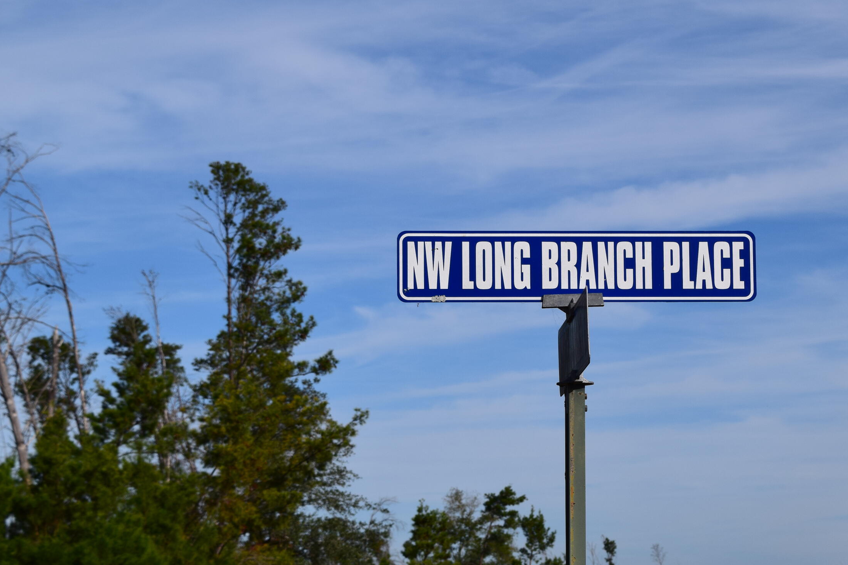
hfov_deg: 20.7
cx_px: 562
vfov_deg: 14.0
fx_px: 2308
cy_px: 335
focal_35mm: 98
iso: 200
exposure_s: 1/800
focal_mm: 48
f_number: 13
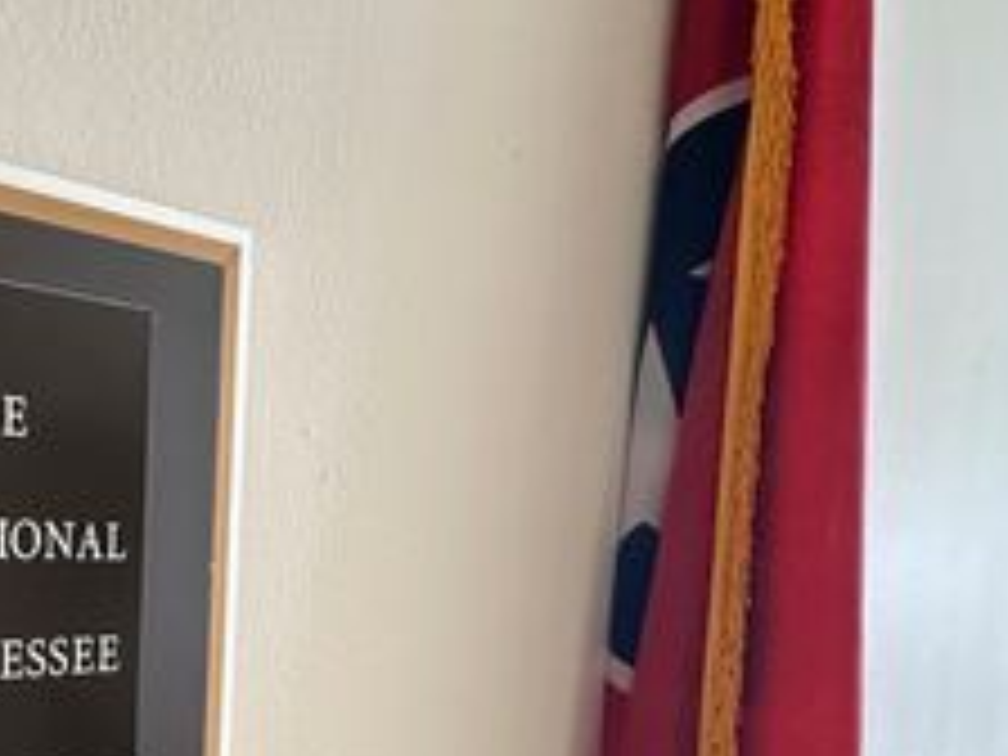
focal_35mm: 32
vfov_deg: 41.7
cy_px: 634
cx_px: -14
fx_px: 932
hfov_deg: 46.8
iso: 250
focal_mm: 2.22
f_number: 2.2
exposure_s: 1/120
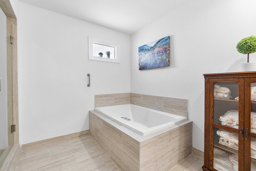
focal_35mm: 15
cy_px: 86
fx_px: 107
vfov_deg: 77.3
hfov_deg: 100.4
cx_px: 128
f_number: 8
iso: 250
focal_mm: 10
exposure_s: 1/20
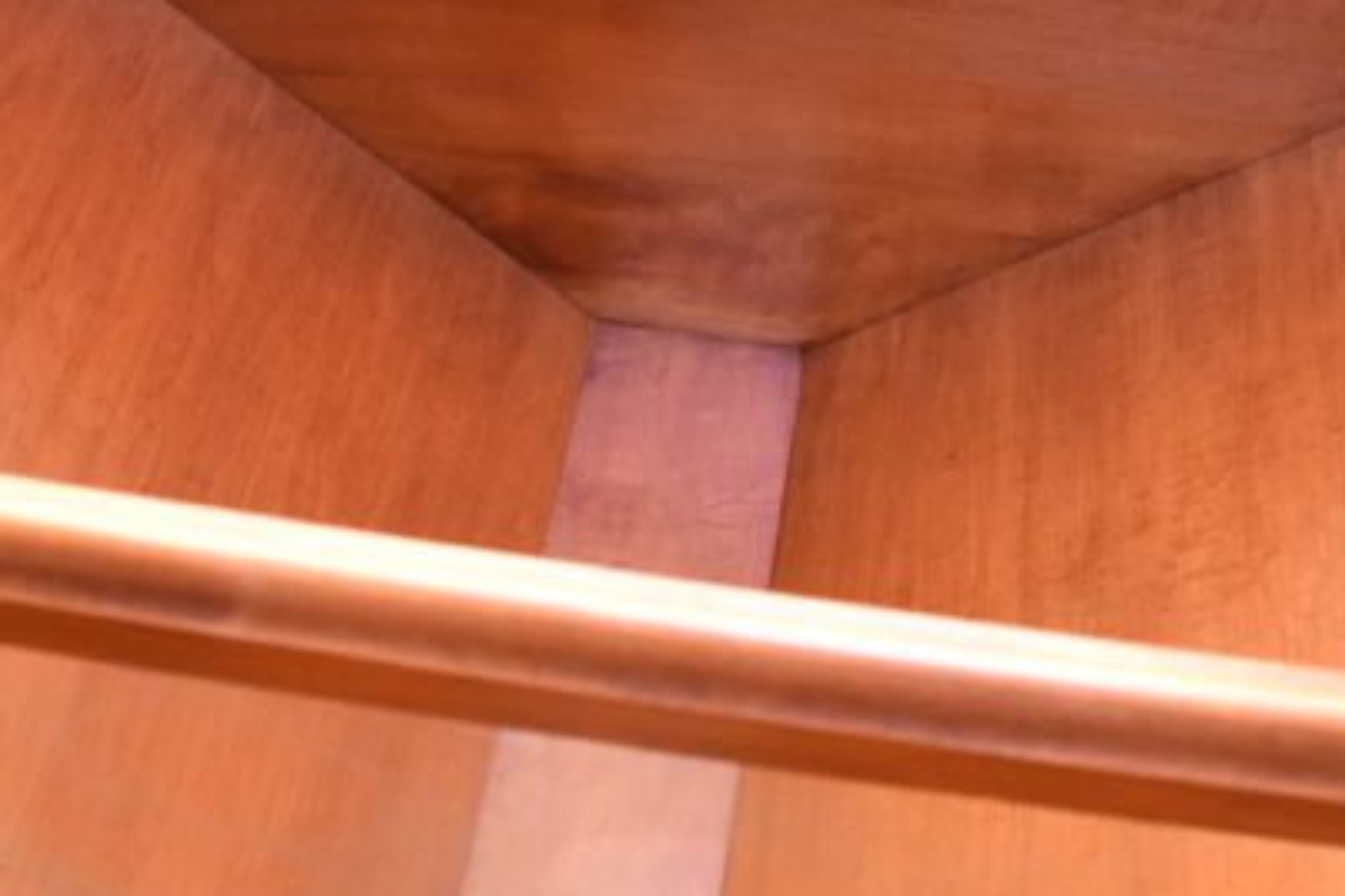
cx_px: 749
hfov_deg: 45.4
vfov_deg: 31.0
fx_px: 1606
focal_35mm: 43
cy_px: 309
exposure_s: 1/125
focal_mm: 18
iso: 800
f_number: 5.6
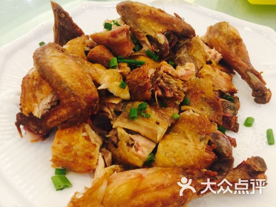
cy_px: 104
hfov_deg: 61.7
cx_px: 138
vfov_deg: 48.2
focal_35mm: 29
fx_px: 231
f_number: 2.2
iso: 64
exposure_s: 1/17
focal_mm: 4.15
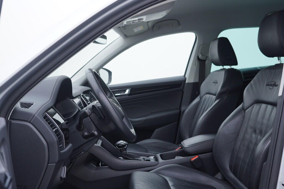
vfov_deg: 36.9
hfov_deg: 53.1
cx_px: 142
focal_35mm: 36
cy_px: 94
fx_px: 284
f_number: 3.2
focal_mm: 24
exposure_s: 1/50
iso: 125
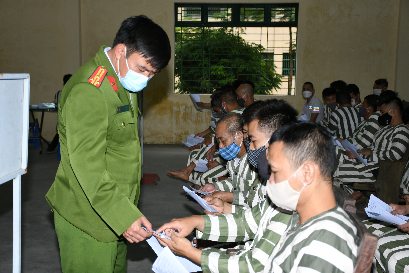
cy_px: 136
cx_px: 204
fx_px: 648
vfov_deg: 23.8
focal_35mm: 57
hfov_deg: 35.1
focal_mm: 38
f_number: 4.5
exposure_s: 1/200
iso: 320
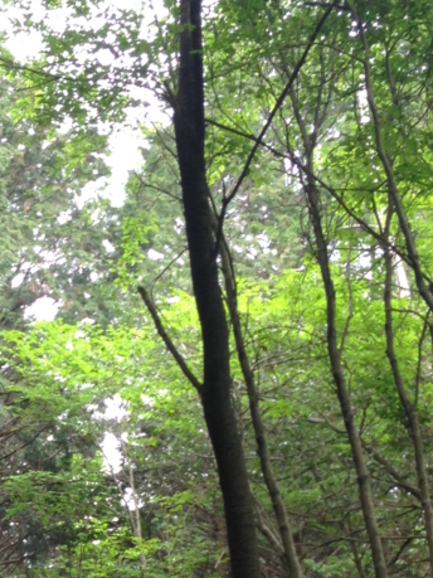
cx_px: 1
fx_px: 1535
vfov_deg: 20.6
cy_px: 593
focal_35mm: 92
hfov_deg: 15.8
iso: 50
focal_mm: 4.12
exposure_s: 1/24
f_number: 2.4
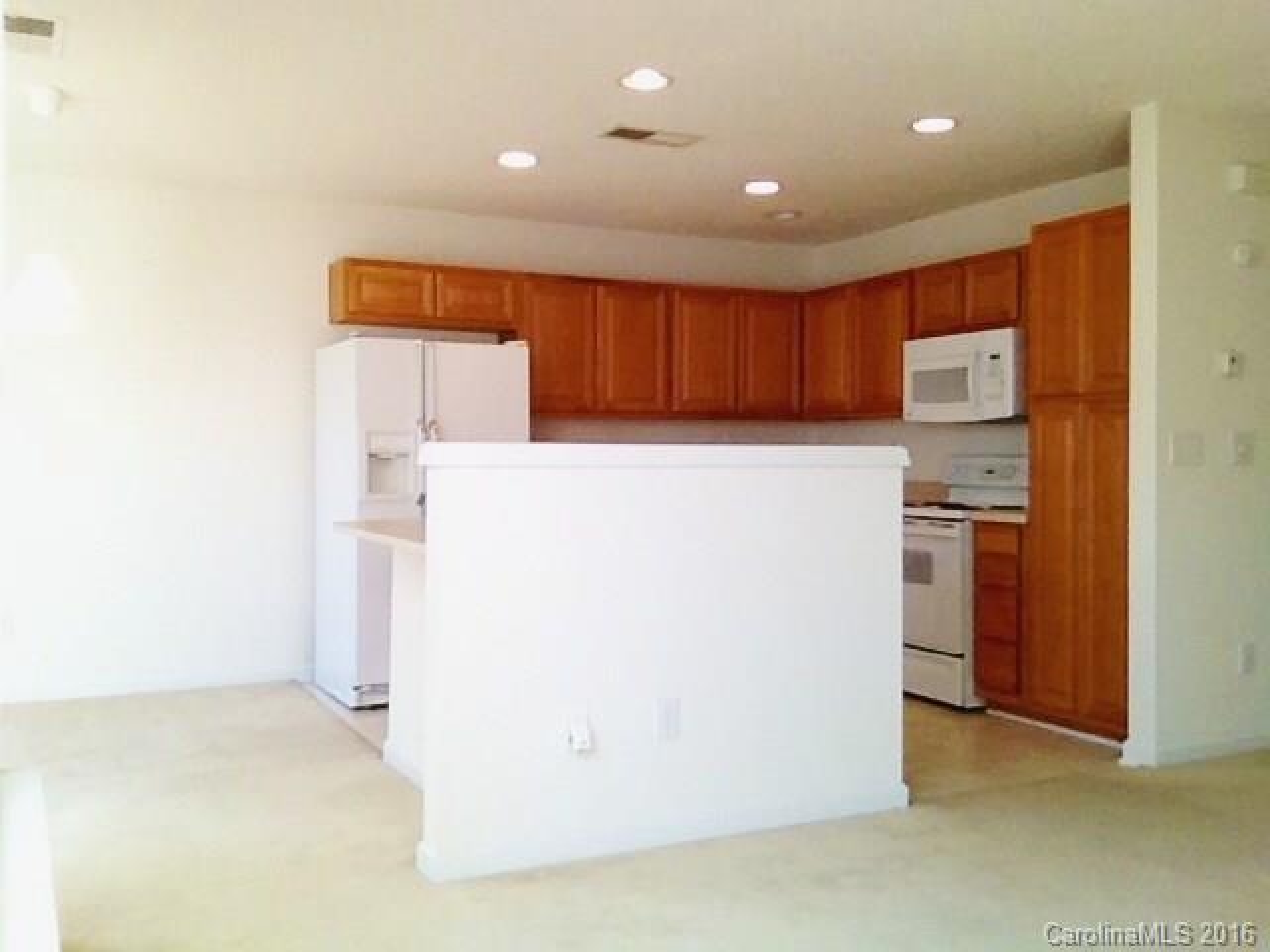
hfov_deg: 52.6
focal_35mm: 35
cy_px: 476
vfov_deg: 40.7
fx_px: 1284
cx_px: 635
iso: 125
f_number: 2.4
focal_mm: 1.85
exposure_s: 1/181
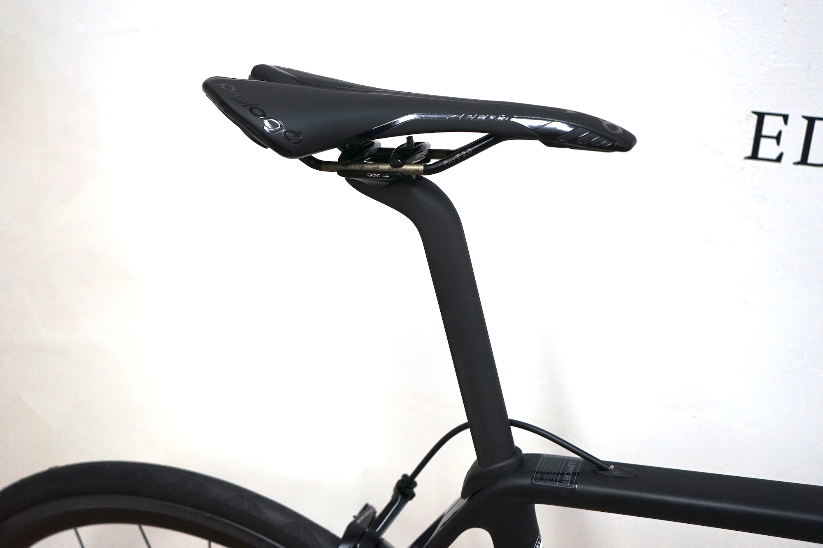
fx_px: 868
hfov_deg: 50.7
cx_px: 412
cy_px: 274
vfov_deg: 35.0
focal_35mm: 38
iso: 1600
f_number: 4
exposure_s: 1/160
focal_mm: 38
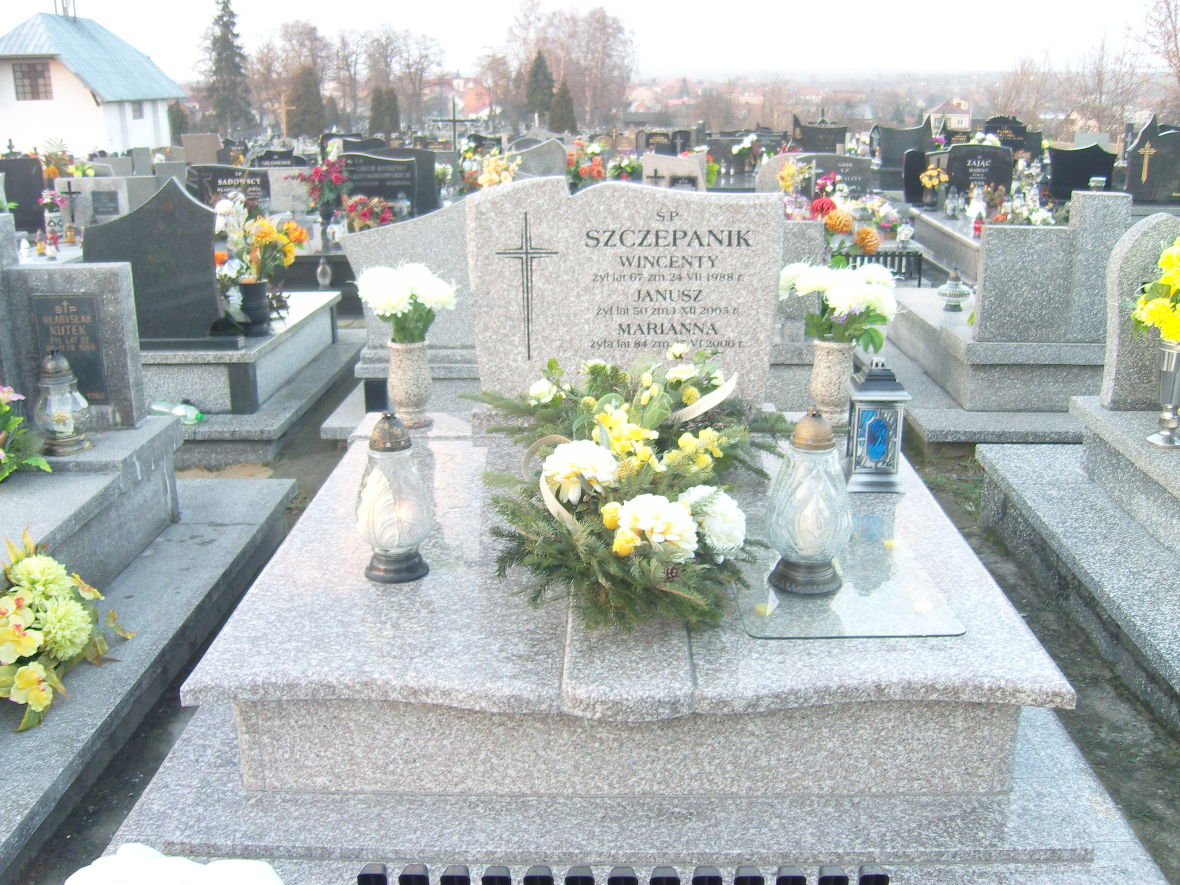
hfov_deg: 54.0
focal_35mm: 34
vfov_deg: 41.8
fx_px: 1159
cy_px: 442
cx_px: 590
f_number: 2.8
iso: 125
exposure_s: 1/40
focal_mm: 7.3
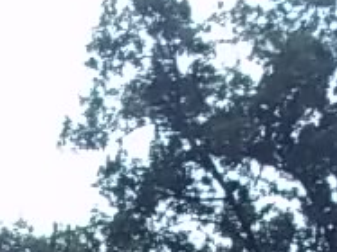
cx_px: -45
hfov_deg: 8.0
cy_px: 693
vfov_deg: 5.7
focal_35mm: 246
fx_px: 2393
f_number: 8
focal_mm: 6.5
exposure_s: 1/125
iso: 80
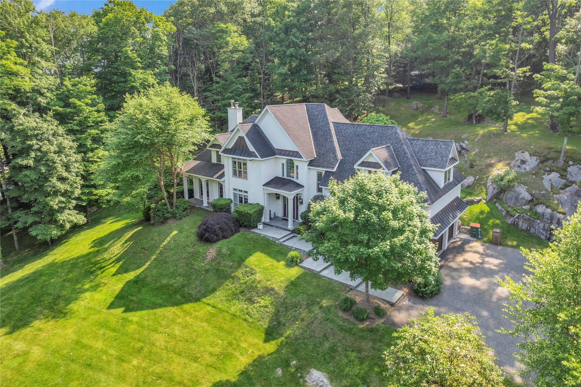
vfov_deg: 57.2
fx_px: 355
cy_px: 194
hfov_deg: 78.6
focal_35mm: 22
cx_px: 290
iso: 120
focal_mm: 8.38
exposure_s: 1/730
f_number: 2.8
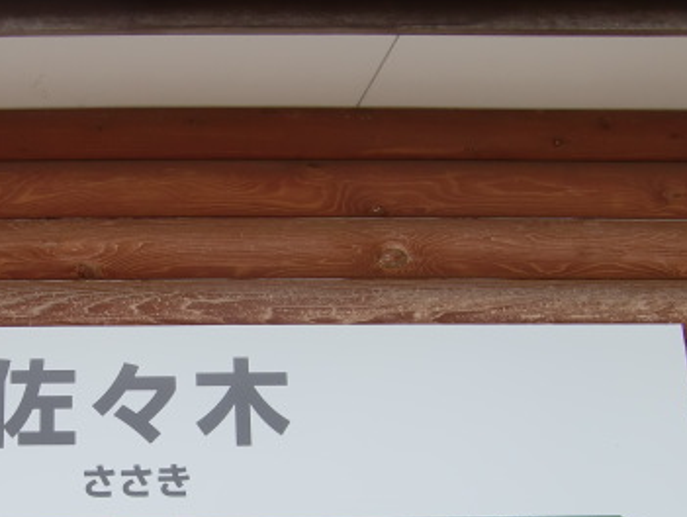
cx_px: 133
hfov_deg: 36.1
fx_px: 1013
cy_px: 448
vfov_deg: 27.7
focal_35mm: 51
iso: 64
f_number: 7
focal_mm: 4.9
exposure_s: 1/125
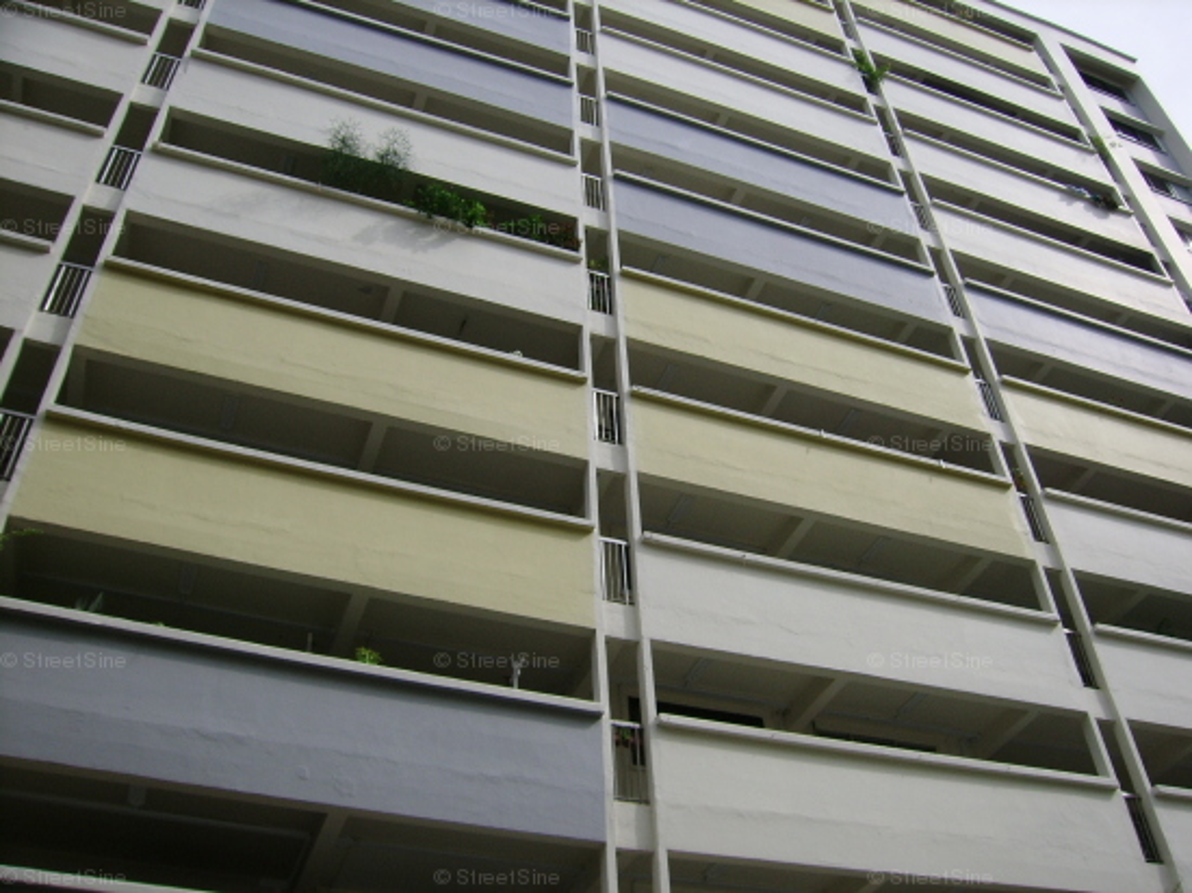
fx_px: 1205
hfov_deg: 52.6
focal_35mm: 35
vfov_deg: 40.7
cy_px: 446
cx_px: 596
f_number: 5.8
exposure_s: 1/385
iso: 50
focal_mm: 5.95
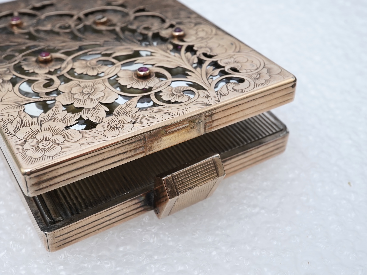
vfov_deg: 29.1
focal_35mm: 50
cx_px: 171
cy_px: 140
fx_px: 530
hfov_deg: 38.2
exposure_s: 1/100
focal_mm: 30
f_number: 22
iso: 500
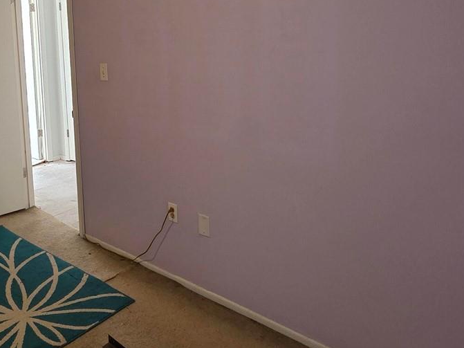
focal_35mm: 31
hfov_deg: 57.0
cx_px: 152
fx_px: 415
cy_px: 89
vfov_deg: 44.0
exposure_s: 1/60
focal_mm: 2.2
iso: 640
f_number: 1.9
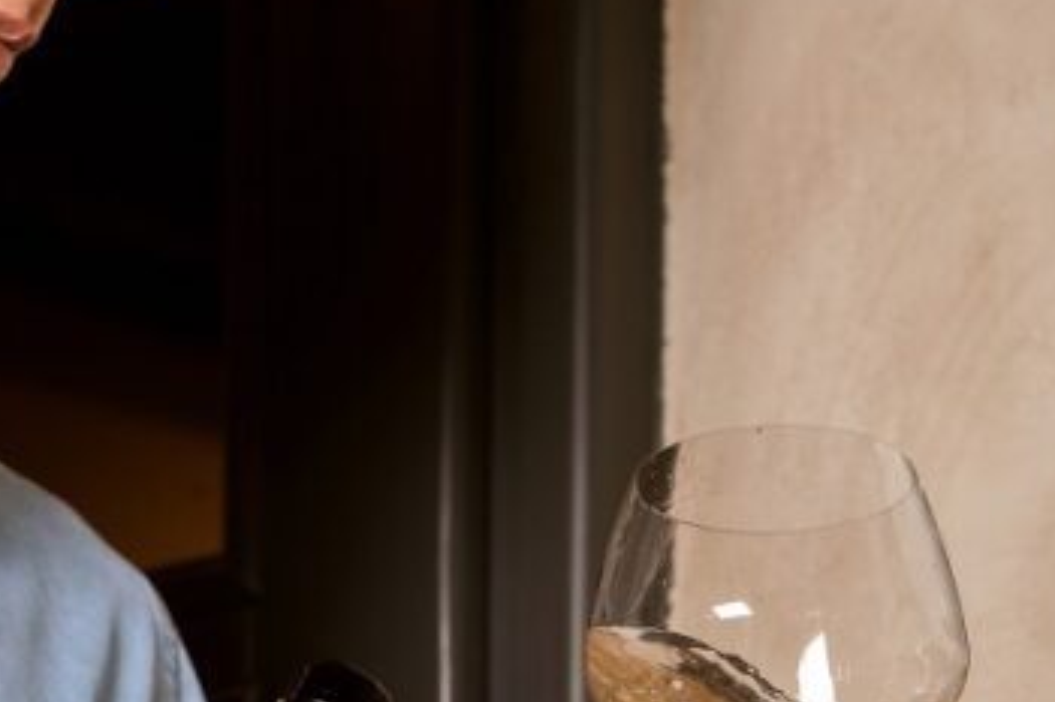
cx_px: 362
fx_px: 4686
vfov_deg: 8.6
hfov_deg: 12.8
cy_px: 459
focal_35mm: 160
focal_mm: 35
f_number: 2.5
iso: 80
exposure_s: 1/200
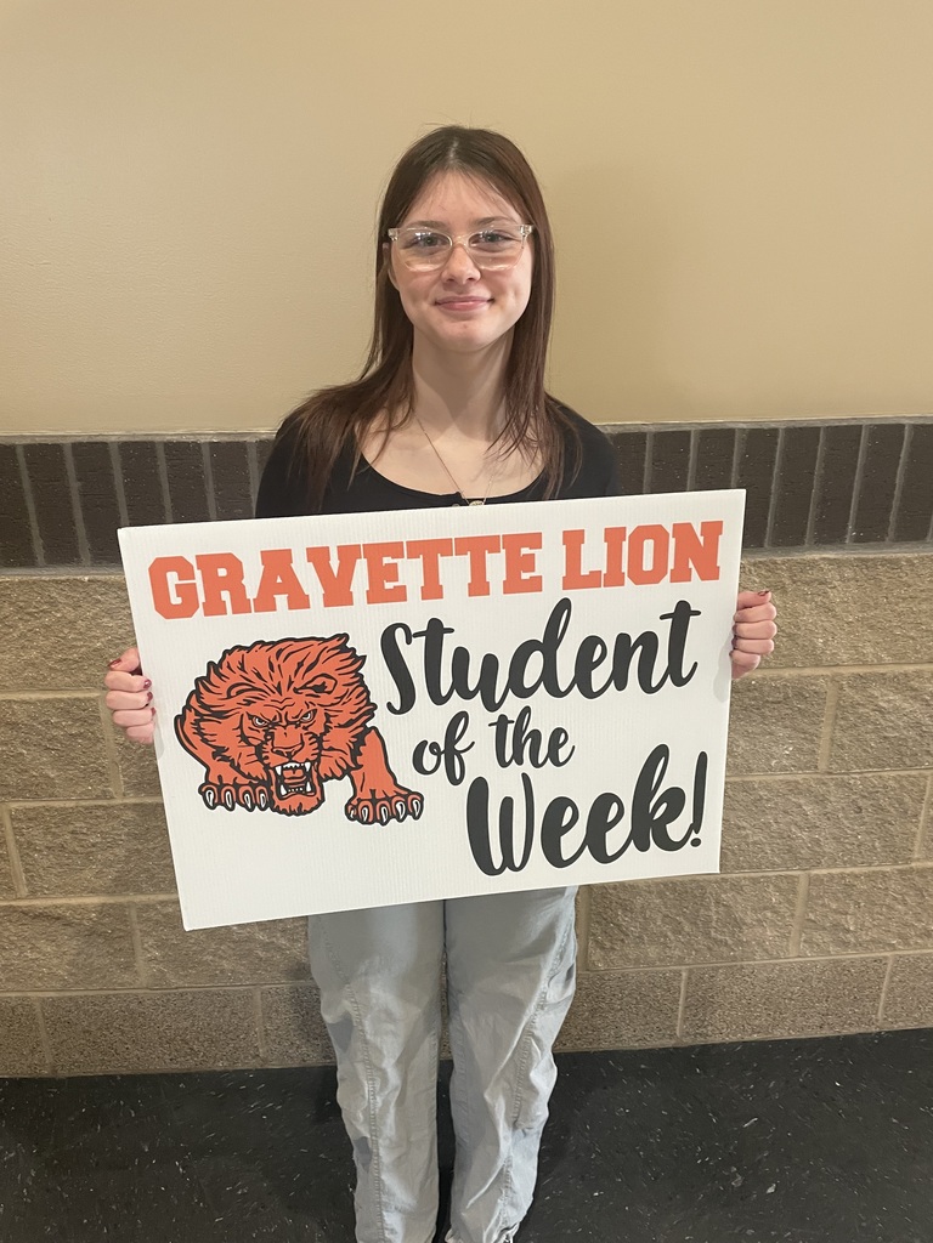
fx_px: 934
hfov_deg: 53.1
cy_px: 622
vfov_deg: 67.3
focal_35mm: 26
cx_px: 466
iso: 250
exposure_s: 1/60
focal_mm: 4.2
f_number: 1.6
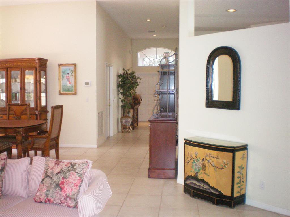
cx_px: 145
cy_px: 108
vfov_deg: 37.7
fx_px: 318
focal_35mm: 38
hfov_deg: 49.0
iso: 400
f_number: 3.1
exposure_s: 1/60
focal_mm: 6.3
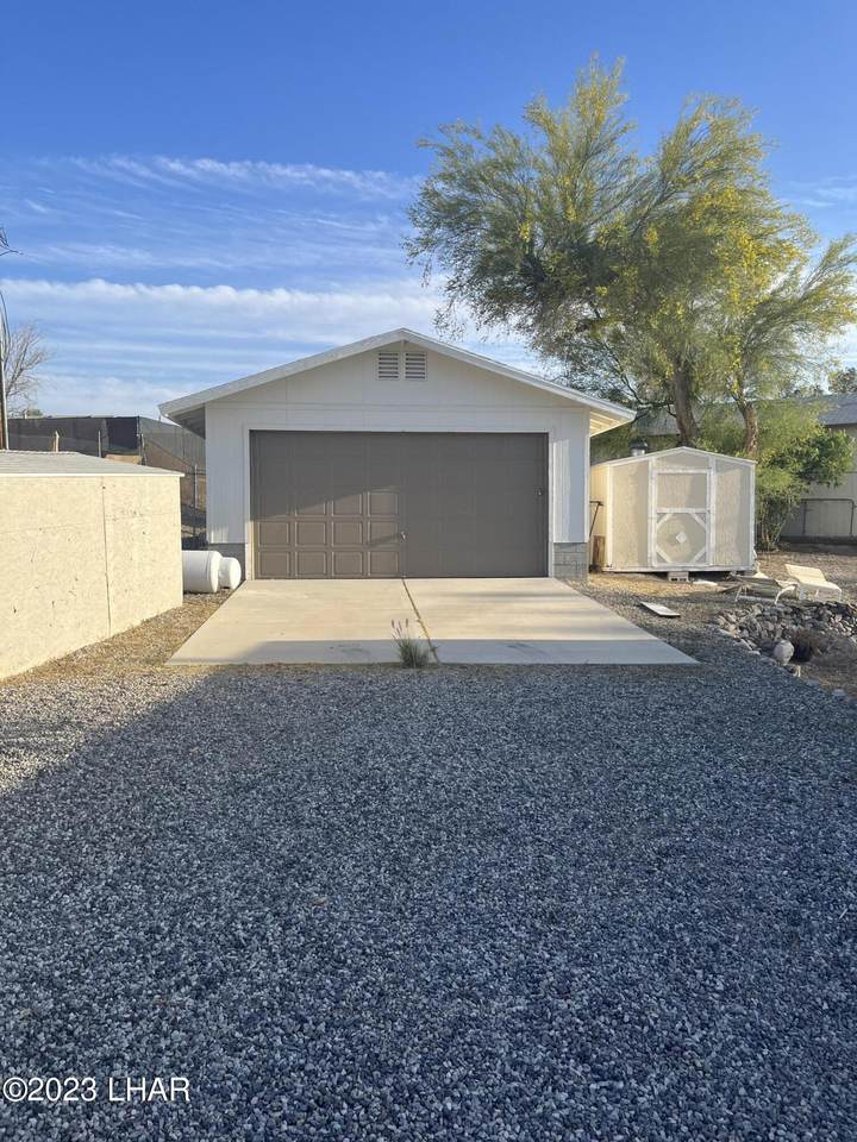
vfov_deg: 67.3
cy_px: 571
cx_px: 428
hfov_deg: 53.1
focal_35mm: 26
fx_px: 858
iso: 50
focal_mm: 5.1
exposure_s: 1/1992
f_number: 1.6
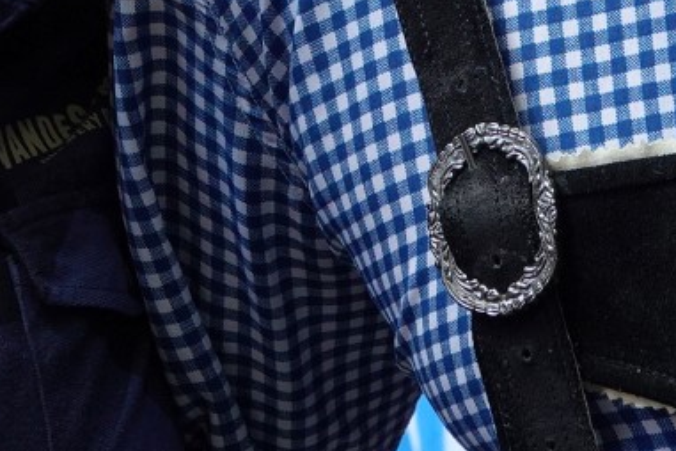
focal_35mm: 238
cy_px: -254
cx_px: 216
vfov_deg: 5.7
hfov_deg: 8.6
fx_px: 4469
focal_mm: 20.49
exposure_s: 1/60
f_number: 3.5
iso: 250
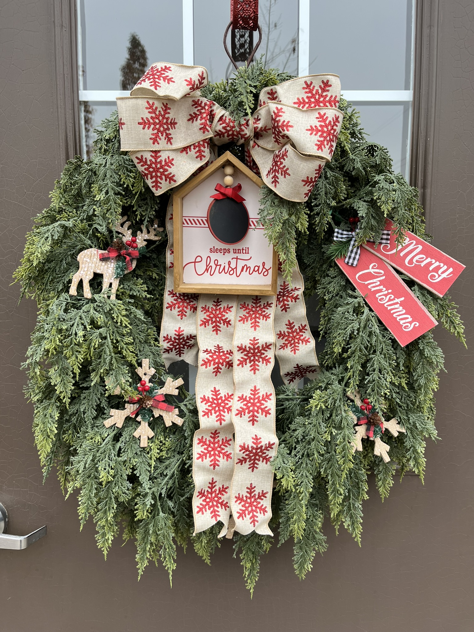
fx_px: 475
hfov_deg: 53.1
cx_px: 237
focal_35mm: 26
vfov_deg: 67.3
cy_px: 316
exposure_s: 1/150
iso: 32
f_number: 1.6
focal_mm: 5.1
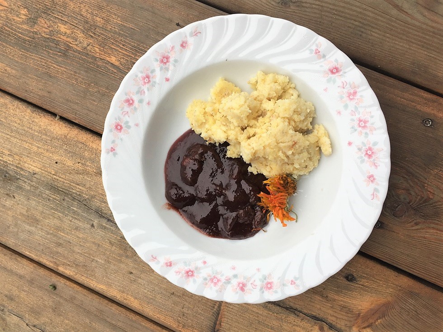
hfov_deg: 61.7
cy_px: 166
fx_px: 371
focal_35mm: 29
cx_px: 222
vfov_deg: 48.2
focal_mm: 4.15
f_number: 2.2
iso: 50
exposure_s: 1/100
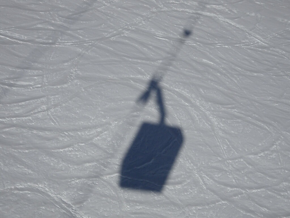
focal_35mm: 73
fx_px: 612
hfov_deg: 26.7
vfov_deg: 20.2
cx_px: 145
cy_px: 109
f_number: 5.6
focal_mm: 12.42
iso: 80
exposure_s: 1/2000
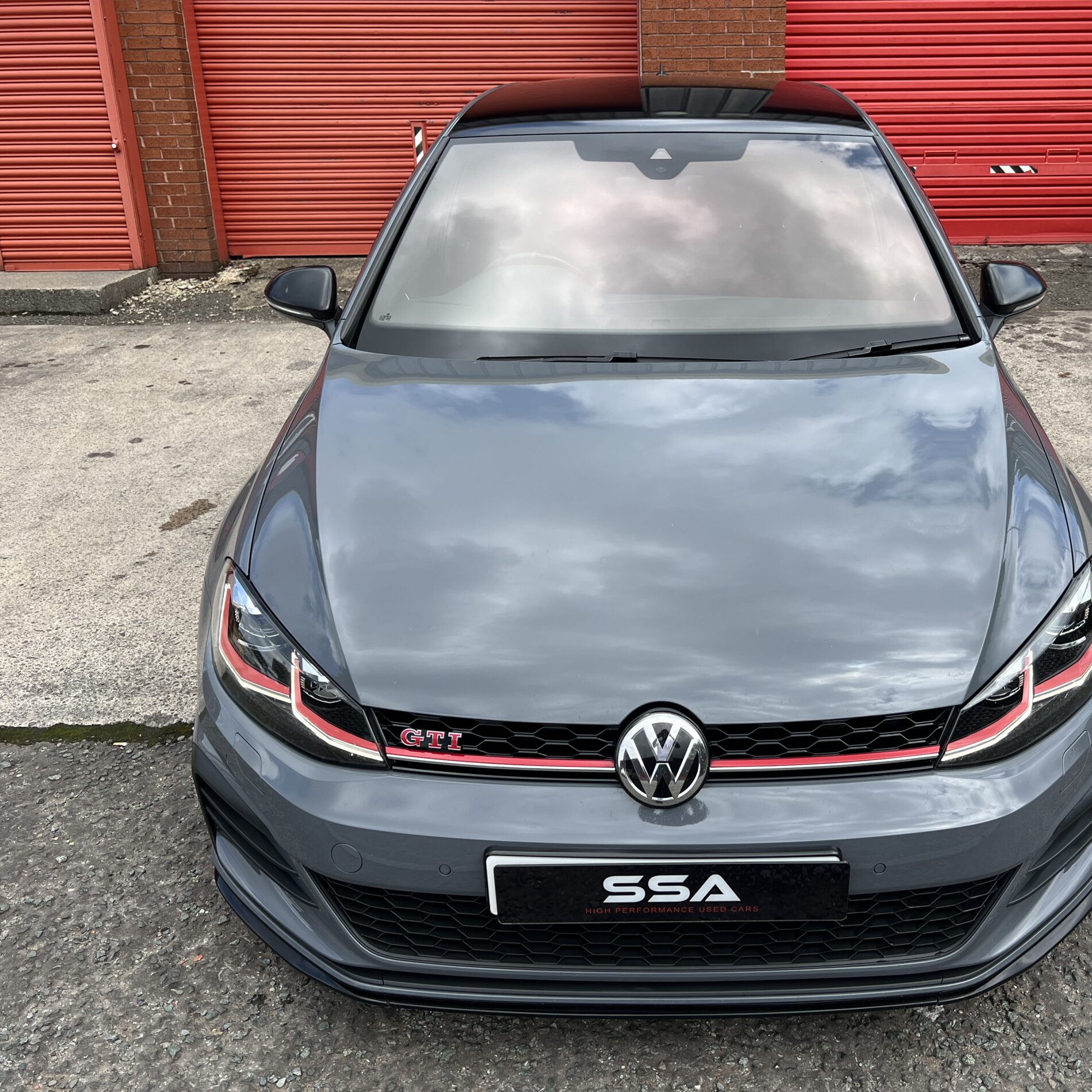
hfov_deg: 52.1
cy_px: 547
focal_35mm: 31
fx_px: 1106
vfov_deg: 52.5
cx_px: 662
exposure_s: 1/2208
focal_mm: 5.7
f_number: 1.5
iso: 50
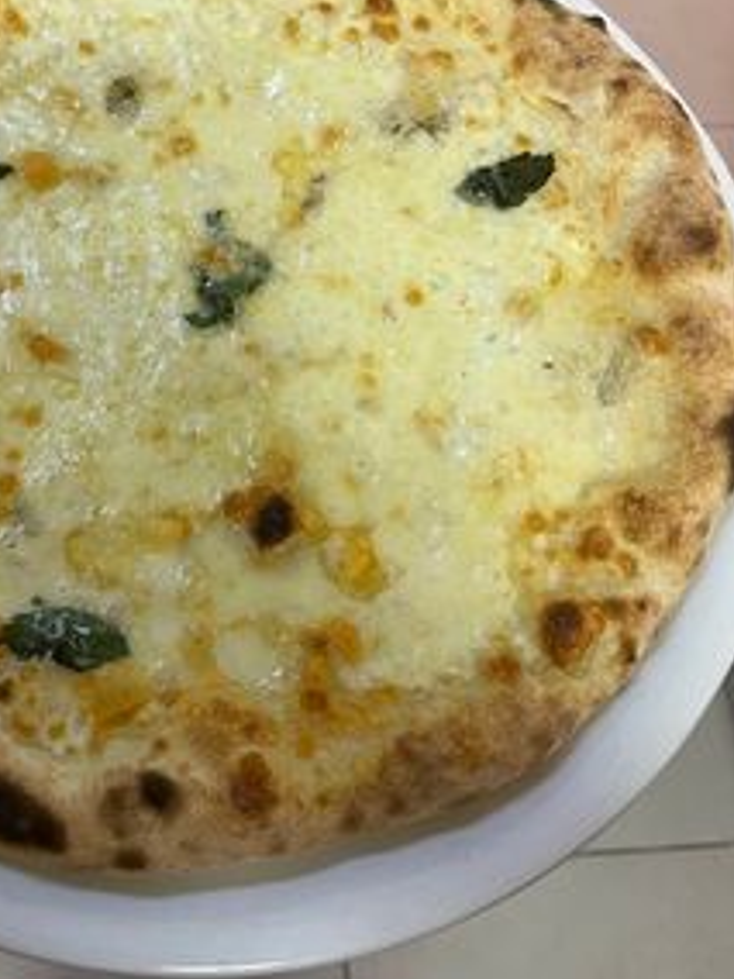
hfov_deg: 36.0
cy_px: 334
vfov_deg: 47.2
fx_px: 1103
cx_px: 190
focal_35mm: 39
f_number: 1.6
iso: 250
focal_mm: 5.1
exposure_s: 1/50
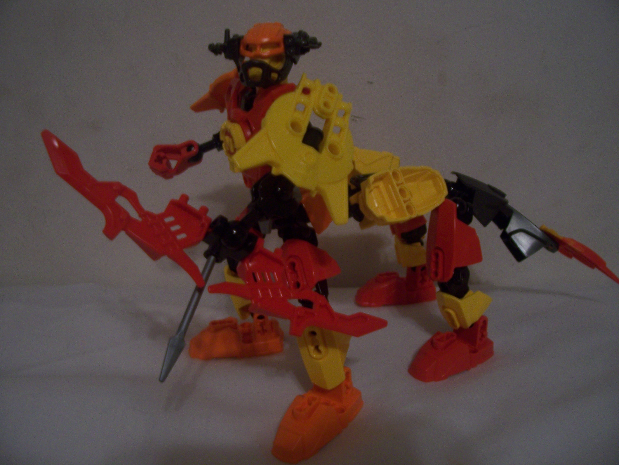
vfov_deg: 41.8
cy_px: 232
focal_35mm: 34
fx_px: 608
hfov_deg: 53.9
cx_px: 310
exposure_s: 1/8
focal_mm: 5.6
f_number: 2.7
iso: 160
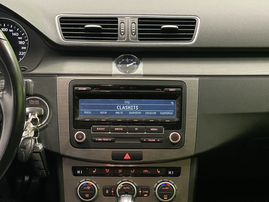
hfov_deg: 24.4
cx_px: 119
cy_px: 152
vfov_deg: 18.3
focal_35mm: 80
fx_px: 622
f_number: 2
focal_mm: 6
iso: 500
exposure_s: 1/50
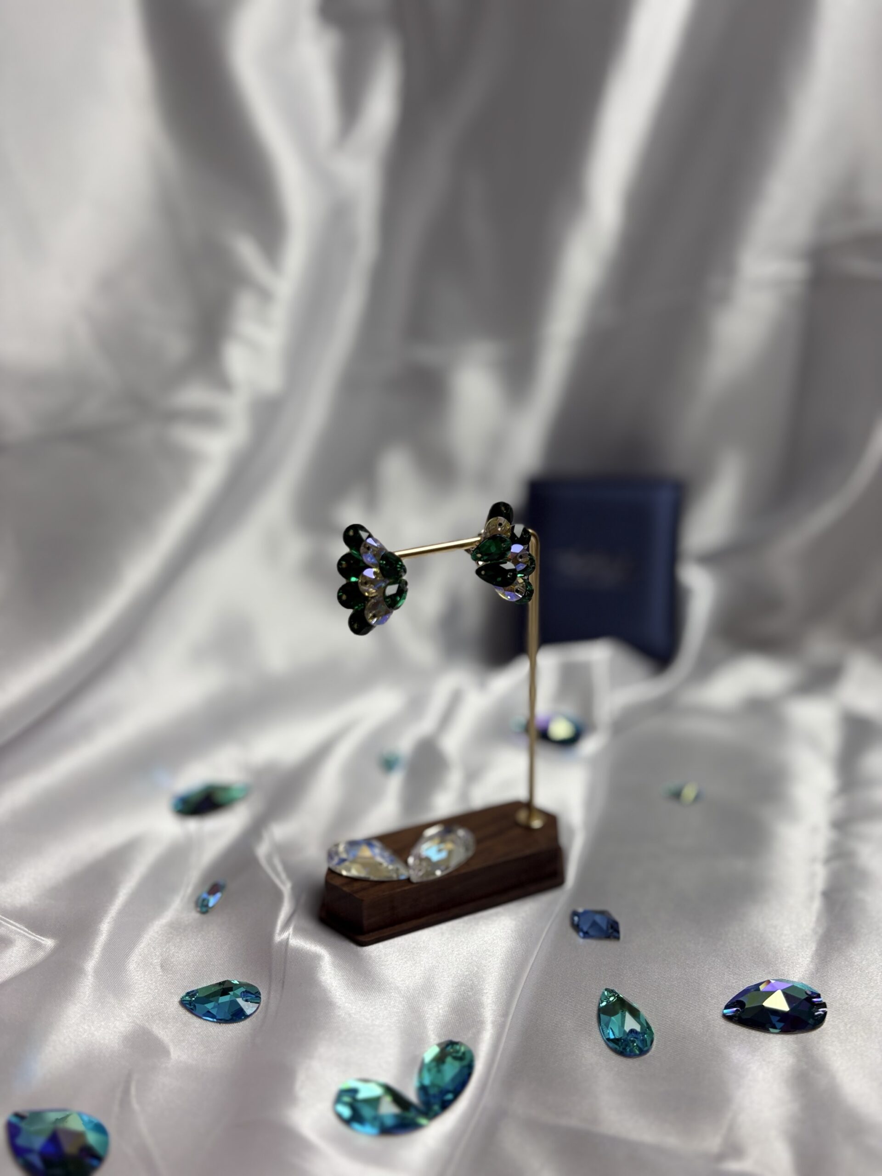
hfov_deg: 53.1
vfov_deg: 67.3
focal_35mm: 26
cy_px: 588
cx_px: 441
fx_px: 883
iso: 50
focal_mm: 5.96
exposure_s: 1/291
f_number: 1.6
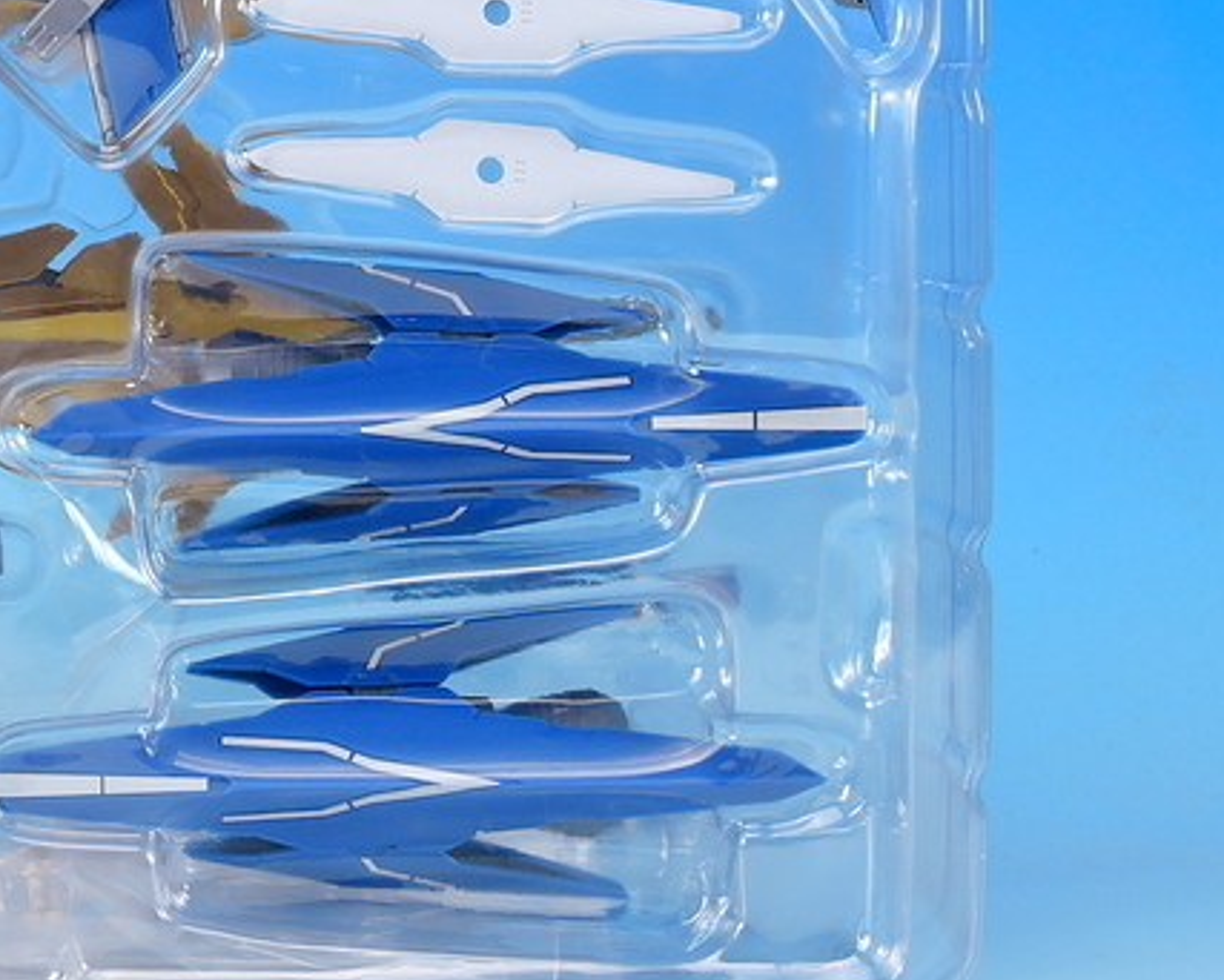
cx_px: 40
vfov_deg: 13.1
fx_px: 4240
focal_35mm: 117
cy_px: 86
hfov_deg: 16.1
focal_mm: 10.7
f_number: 5.6
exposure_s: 1/5
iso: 80
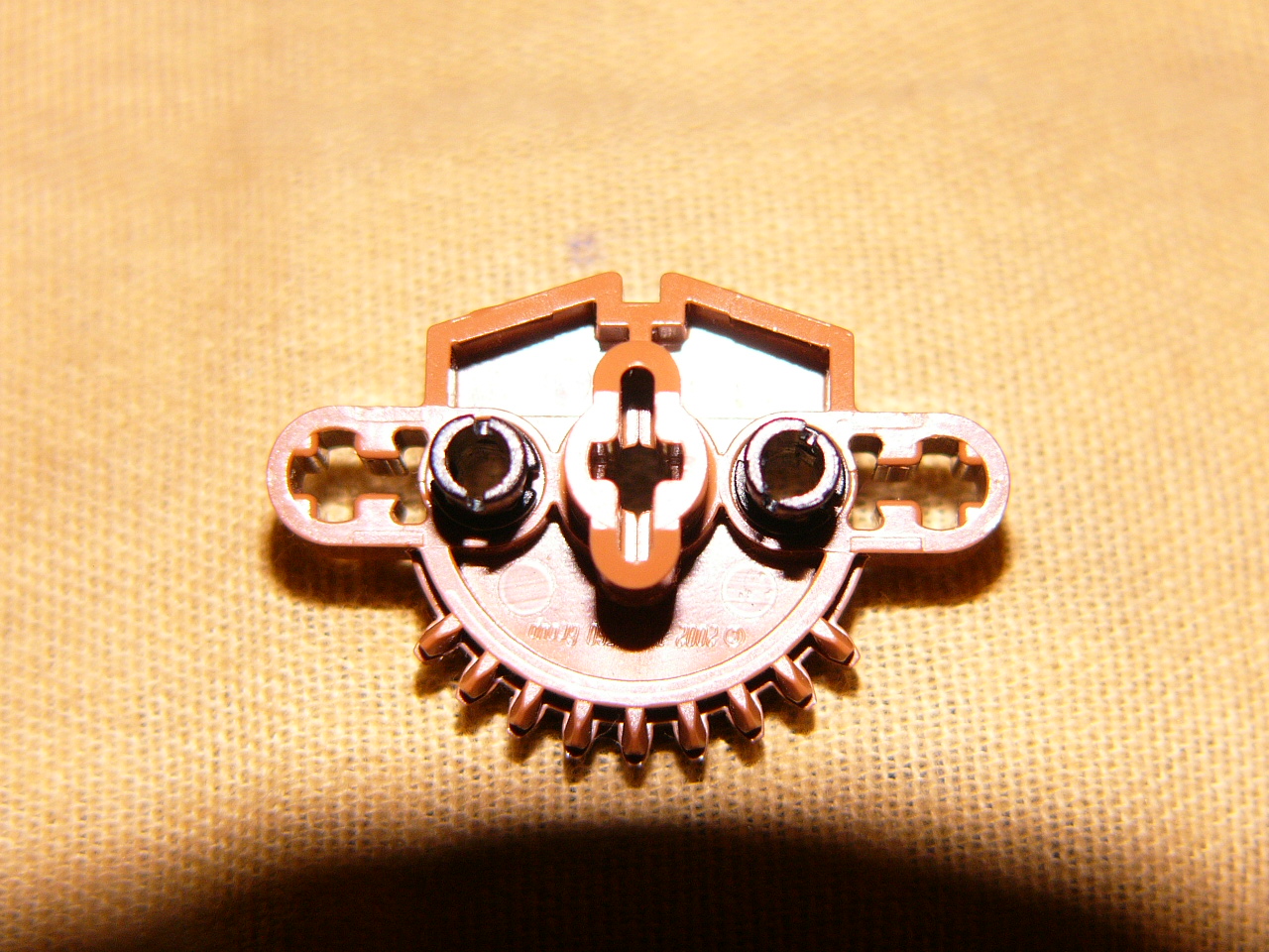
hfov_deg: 15.5
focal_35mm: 127
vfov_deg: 11.7
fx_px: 4656
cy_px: 476
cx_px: 634
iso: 100
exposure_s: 1/100
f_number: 2.8
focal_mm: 21.2
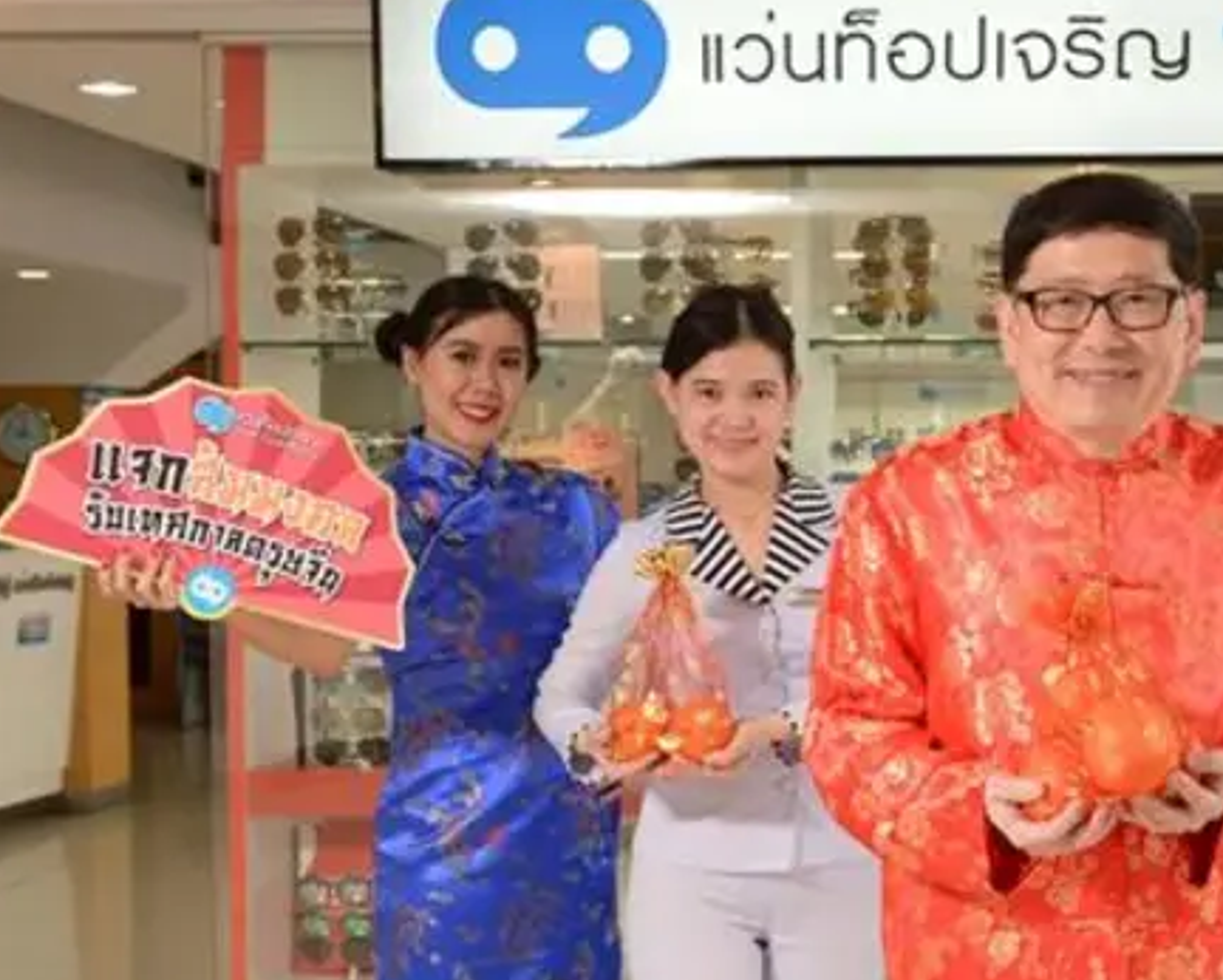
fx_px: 2571
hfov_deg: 25.9
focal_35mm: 71
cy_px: 557
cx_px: 1093
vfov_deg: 21.6
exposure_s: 1/200
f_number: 4.5
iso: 800
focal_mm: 42
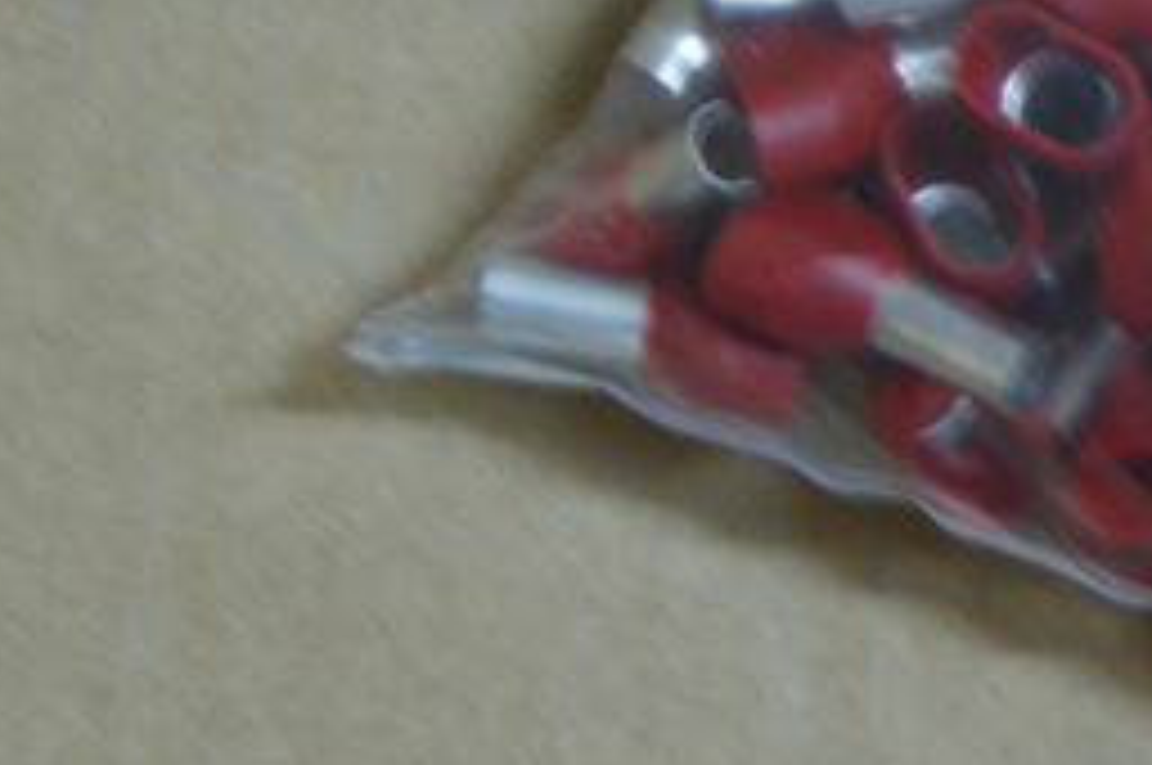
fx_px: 10483
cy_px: -72
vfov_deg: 4.2
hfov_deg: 6.2
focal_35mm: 328
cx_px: 1512
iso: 400
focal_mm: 70
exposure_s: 1/4
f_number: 5.6
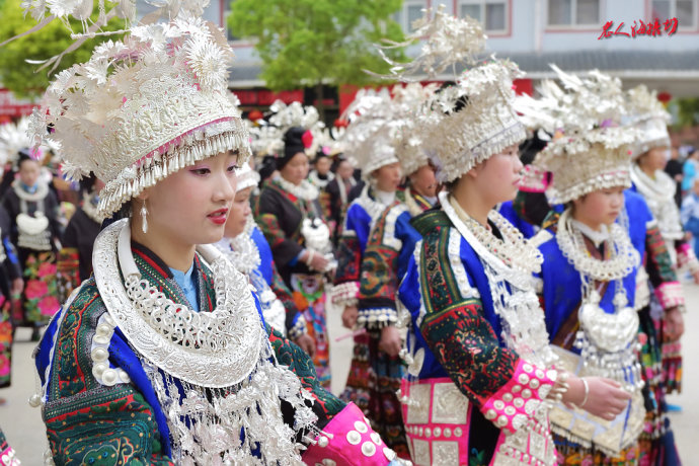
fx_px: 1359
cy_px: 233
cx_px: 350
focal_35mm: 70
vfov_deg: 19.5
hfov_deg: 28.8
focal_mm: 70
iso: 1250
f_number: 8
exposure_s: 1/200
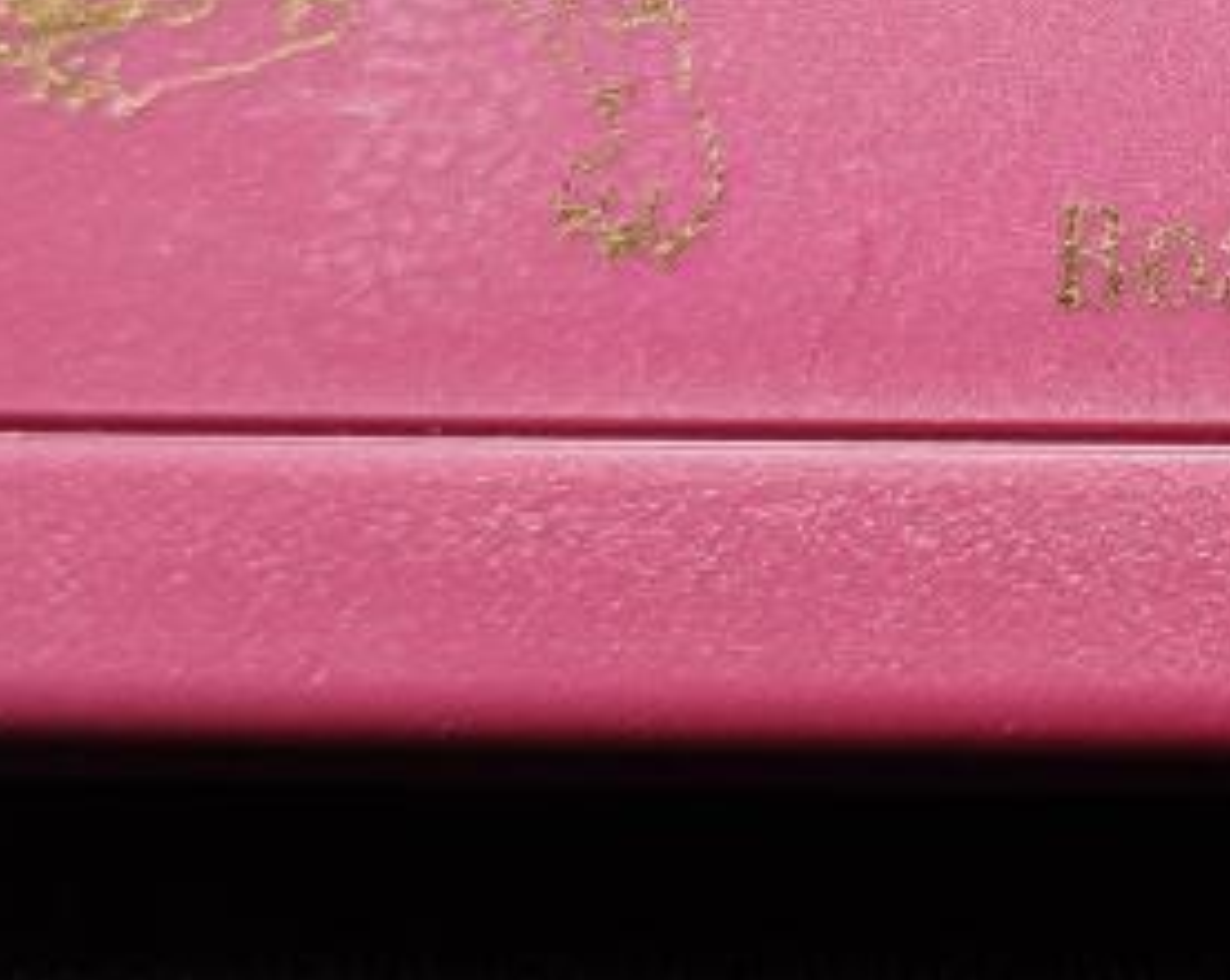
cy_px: -236
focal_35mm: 119
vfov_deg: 12.6
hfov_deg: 15.5
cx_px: 1529
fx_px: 4326
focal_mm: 5.84
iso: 160
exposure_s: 1/57.8
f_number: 1.6
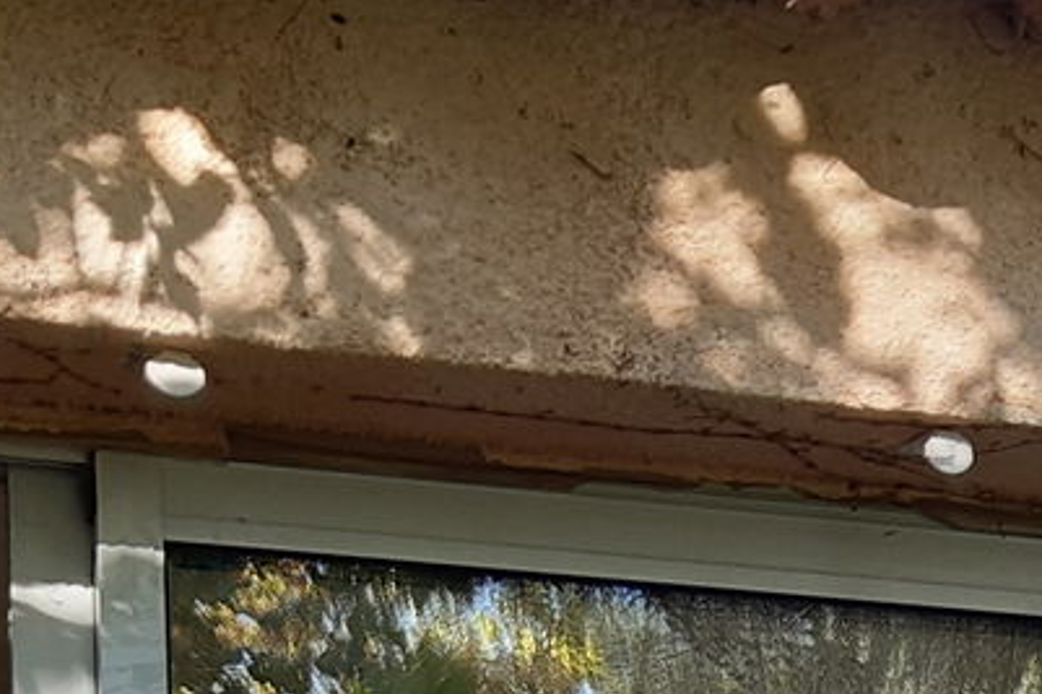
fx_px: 3125
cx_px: 1006
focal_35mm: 108
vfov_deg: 11.1
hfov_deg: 18.5
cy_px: 1554
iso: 40
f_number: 1.7
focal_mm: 3.92
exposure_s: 1/217
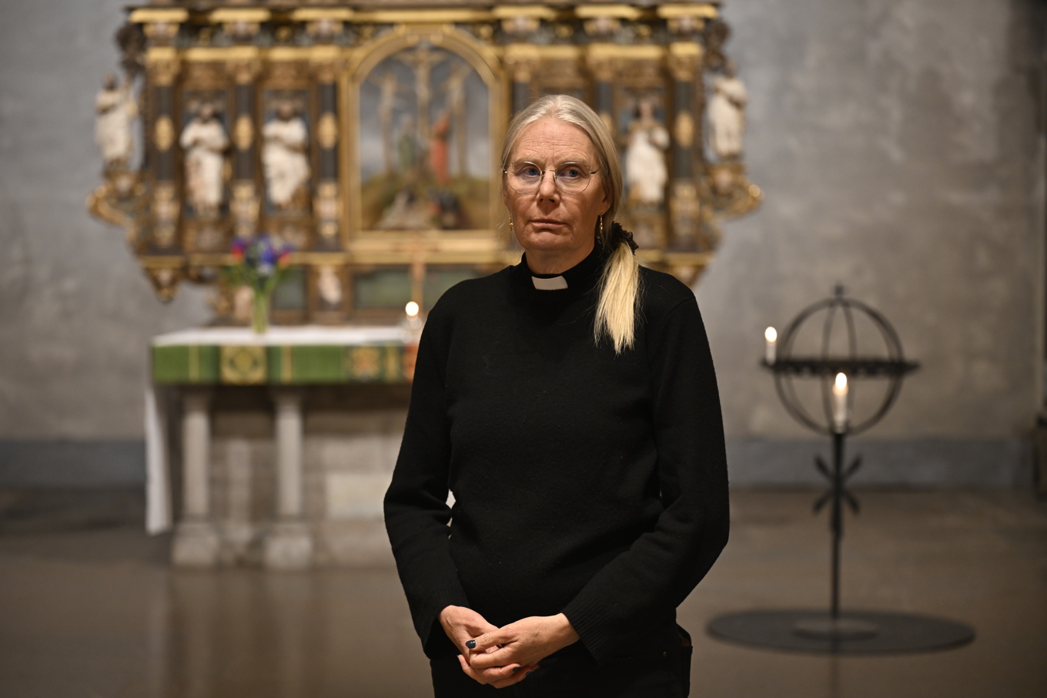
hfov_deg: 26.7
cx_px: 524
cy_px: 349
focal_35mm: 76
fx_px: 2210
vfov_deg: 17.9
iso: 1250
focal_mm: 76
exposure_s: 1/125
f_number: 2.8
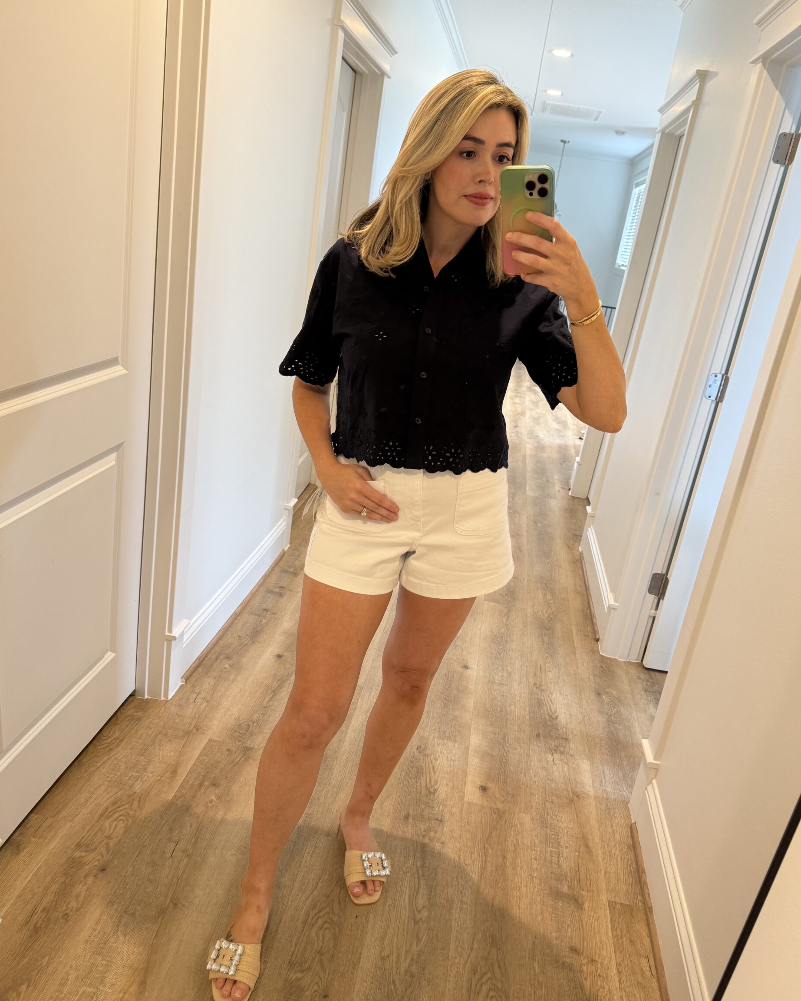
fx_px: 771
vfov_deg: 66.0
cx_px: 409
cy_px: 487
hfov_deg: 54.9
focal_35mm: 26
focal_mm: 6.76
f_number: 1.78
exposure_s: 1/60
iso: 200
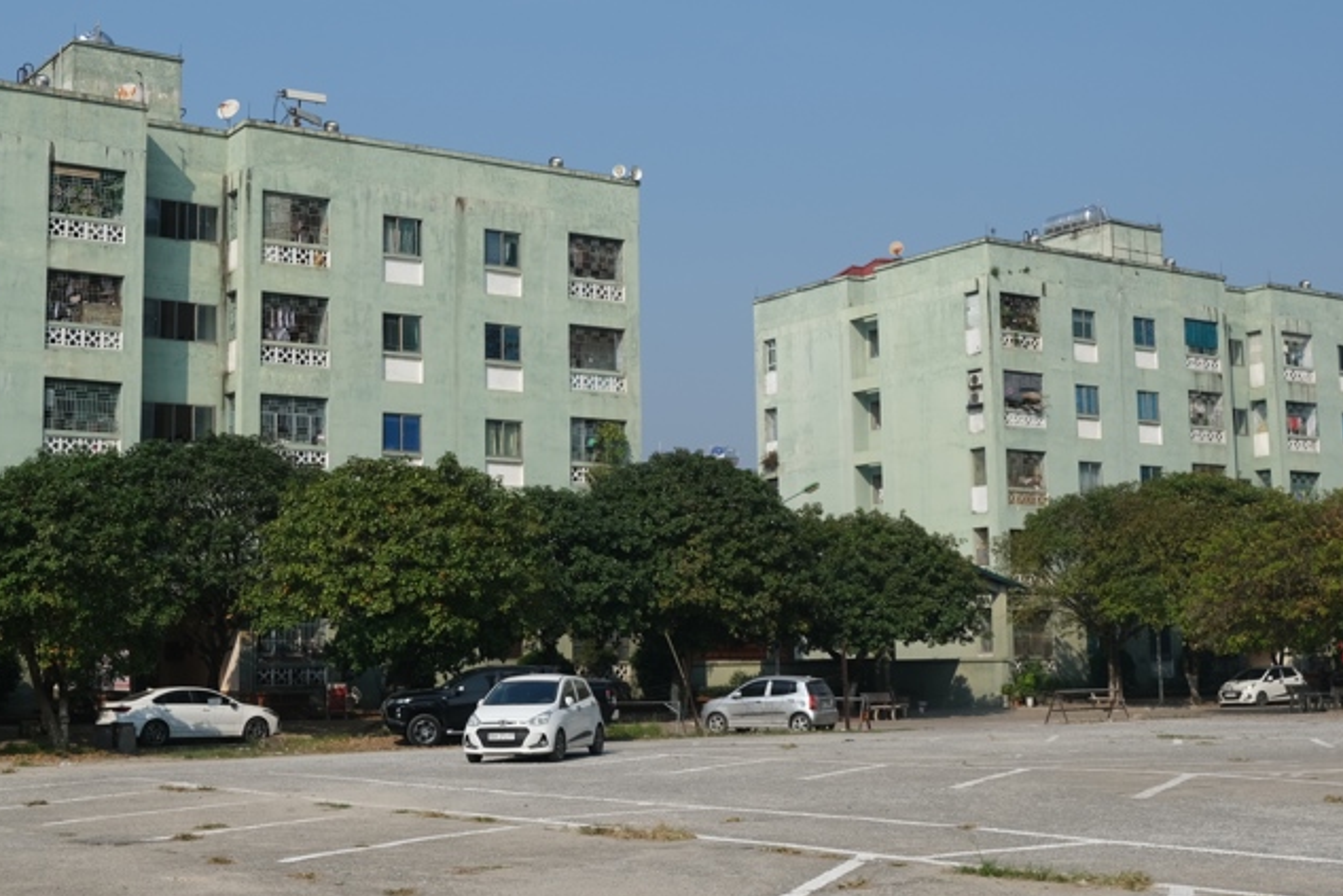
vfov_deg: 25.5
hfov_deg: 37.5
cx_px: 614
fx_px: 1978
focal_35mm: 53
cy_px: 402
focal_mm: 23
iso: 160
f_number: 6.4
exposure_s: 1/750
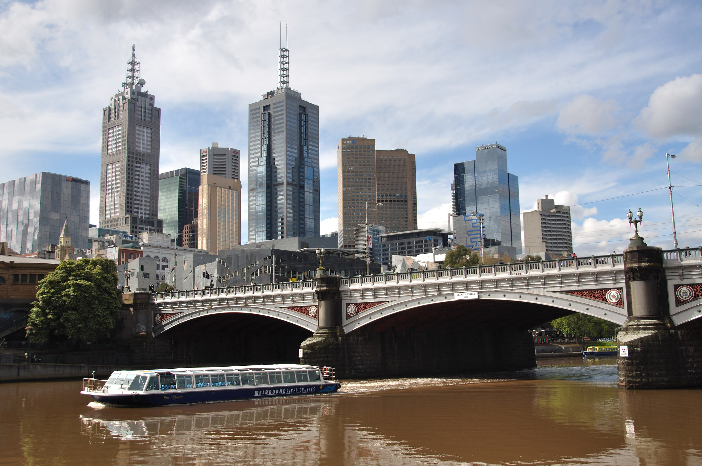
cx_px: 351
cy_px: 233
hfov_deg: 53.2
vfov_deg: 36.8
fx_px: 701
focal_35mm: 36
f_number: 3.8
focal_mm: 24
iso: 200
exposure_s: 1/1600
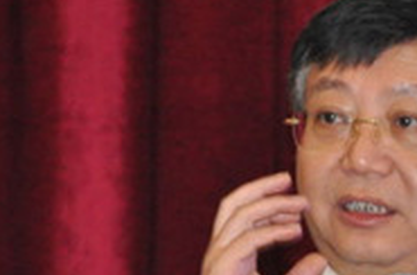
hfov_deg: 5.3
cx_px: 365
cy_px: 347
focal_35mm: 390
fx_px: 4502
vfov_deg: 3.5
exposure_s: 1/60
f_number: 5.3
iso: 1600
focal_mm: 80
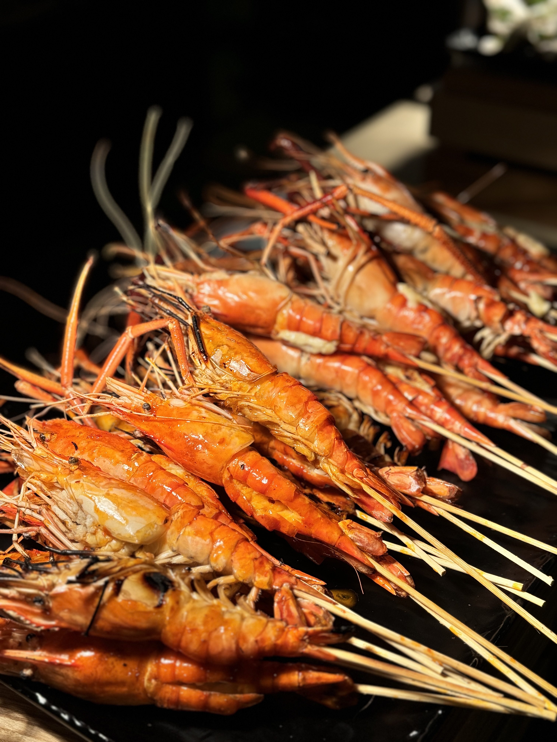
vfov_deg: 39.7
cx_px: 278
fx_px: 1030
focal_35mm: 48
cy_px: 371
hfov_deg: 30.3
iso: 64
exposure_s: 1/621
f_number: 1.78
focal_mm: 6.76
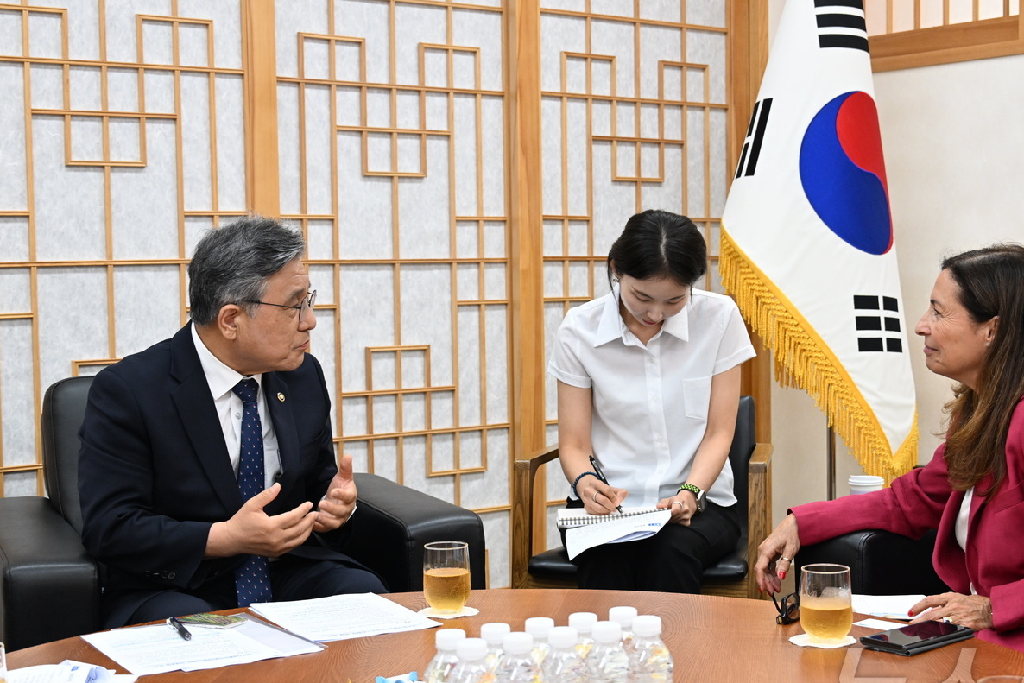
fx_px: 1678
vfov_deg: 23.0
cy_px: 361
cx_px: 562
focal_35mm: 59
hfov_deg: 33.9
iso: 2500
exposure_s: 1/160
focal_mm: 50
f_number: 7.1
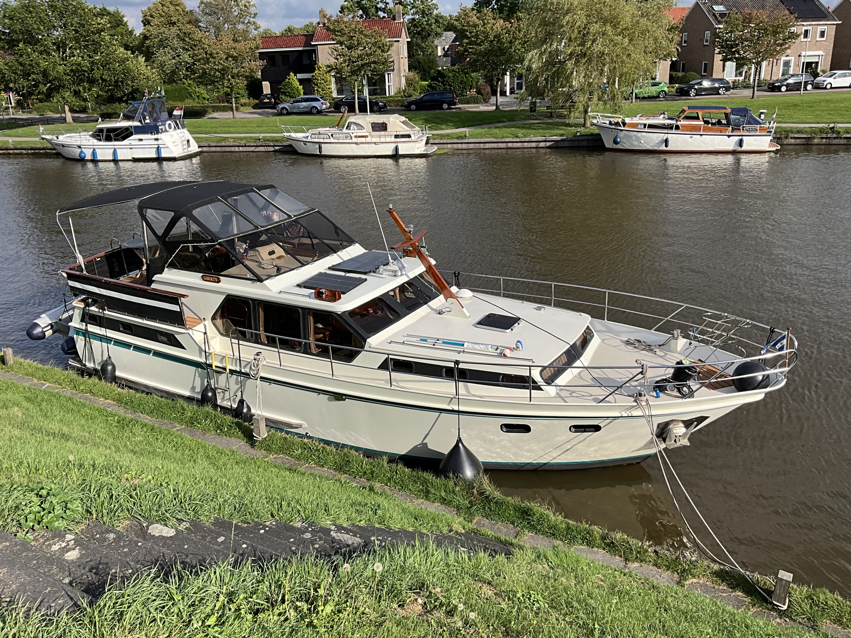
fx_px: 713
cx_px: 426
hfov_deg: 61.7
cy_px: 319
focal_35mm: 29
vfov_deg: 48.2
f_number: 1.8
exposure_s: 1/1675
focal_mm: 3
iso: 25
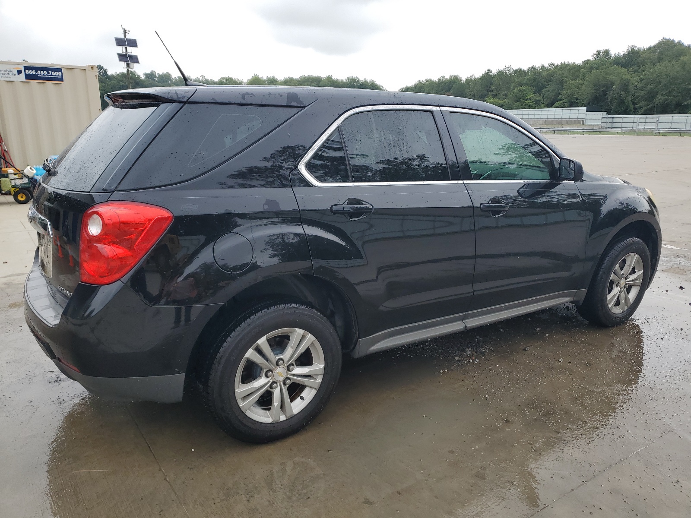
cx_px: 346
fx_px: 519
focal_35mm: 26
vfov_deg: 53.1
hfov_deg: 67.3
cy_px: 259
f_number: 1.5
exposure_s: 1/1000
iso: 50
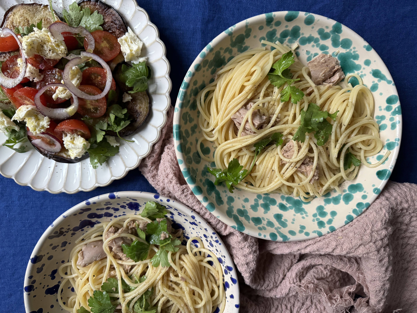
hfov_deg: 71.6
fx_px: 289
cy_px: 156
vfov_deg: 56.8
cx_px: 208
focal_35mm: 24
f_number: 1.78
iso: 640
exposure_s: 1/60
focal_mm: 6.76
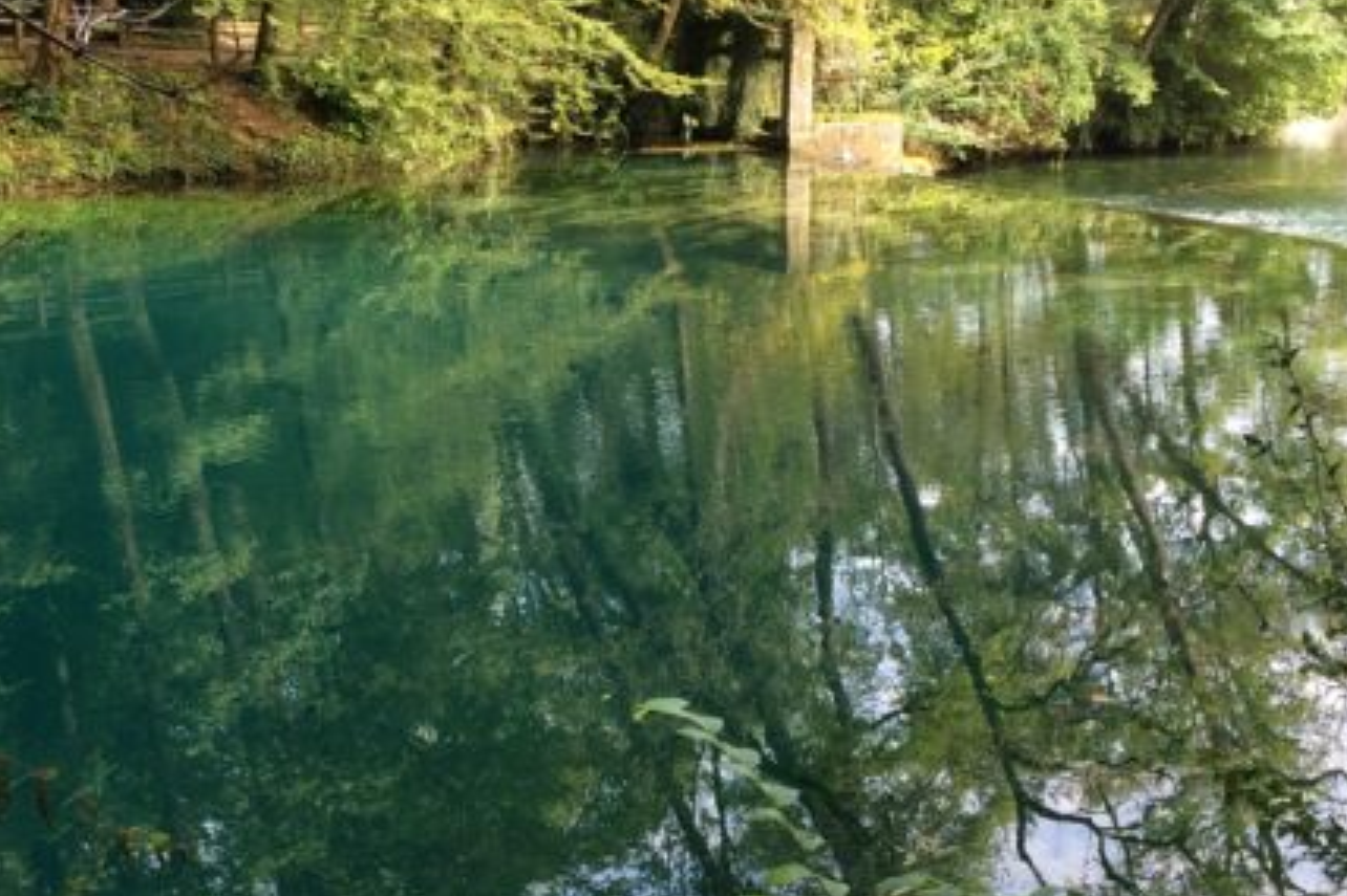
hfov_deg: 35.4
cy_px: 525
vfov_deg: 24.1
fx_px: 2094
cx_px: 500
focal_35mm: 56
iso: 40
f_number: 2.2
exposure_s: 1/120
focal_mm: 4.12
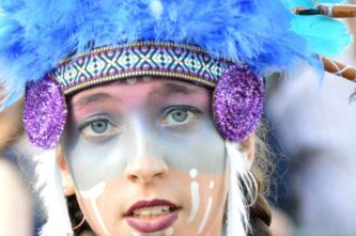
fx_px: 4789
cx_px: 105
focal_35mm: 485
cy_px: 188
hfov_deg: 4.3
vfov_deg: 2.8
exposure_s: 1/500
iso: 3200
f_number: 5.6
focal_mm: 140
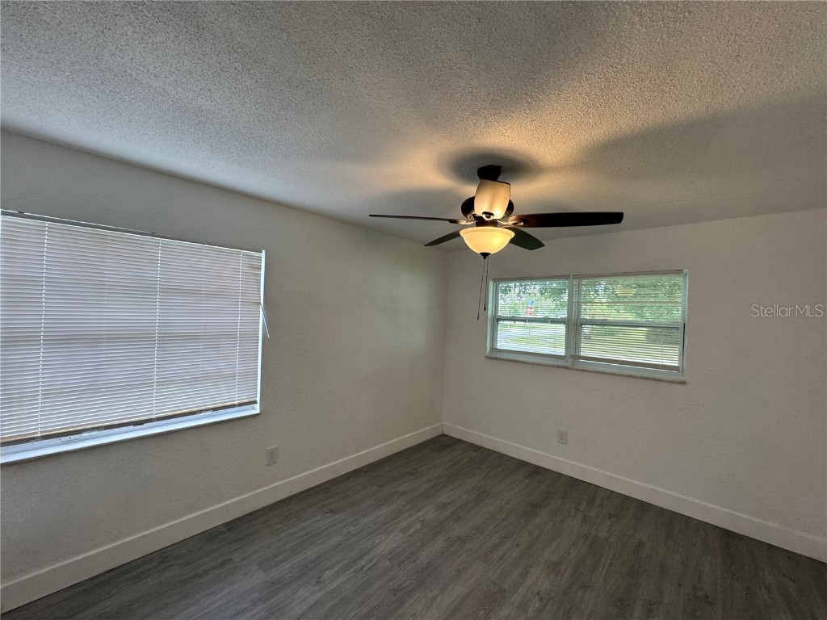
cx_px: 414
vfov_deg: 85.7
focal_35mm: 14
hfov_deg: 102.1
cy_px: 310
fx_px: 334
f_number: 2.2
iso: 160
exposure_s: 1/120
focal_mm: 2.22
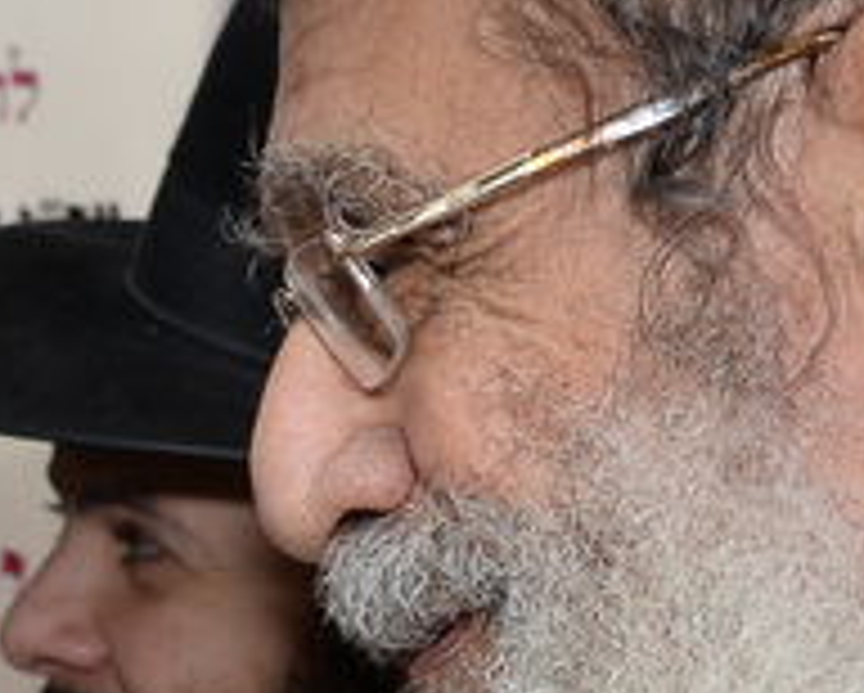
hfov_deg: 8.0
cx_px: -148
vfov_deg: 6.4
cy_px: 1051
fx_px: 6118
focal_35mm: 239
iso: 640
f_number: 5.6
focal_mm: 35
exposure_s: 1/80
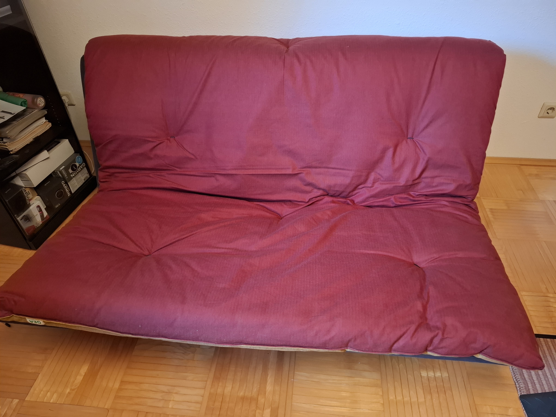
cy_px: 208
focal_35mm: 23
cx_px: 278
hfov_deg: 73.9
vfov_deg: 58.9
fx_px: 369
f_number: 1.8
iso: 500
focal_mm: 5.54
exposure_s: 1/25
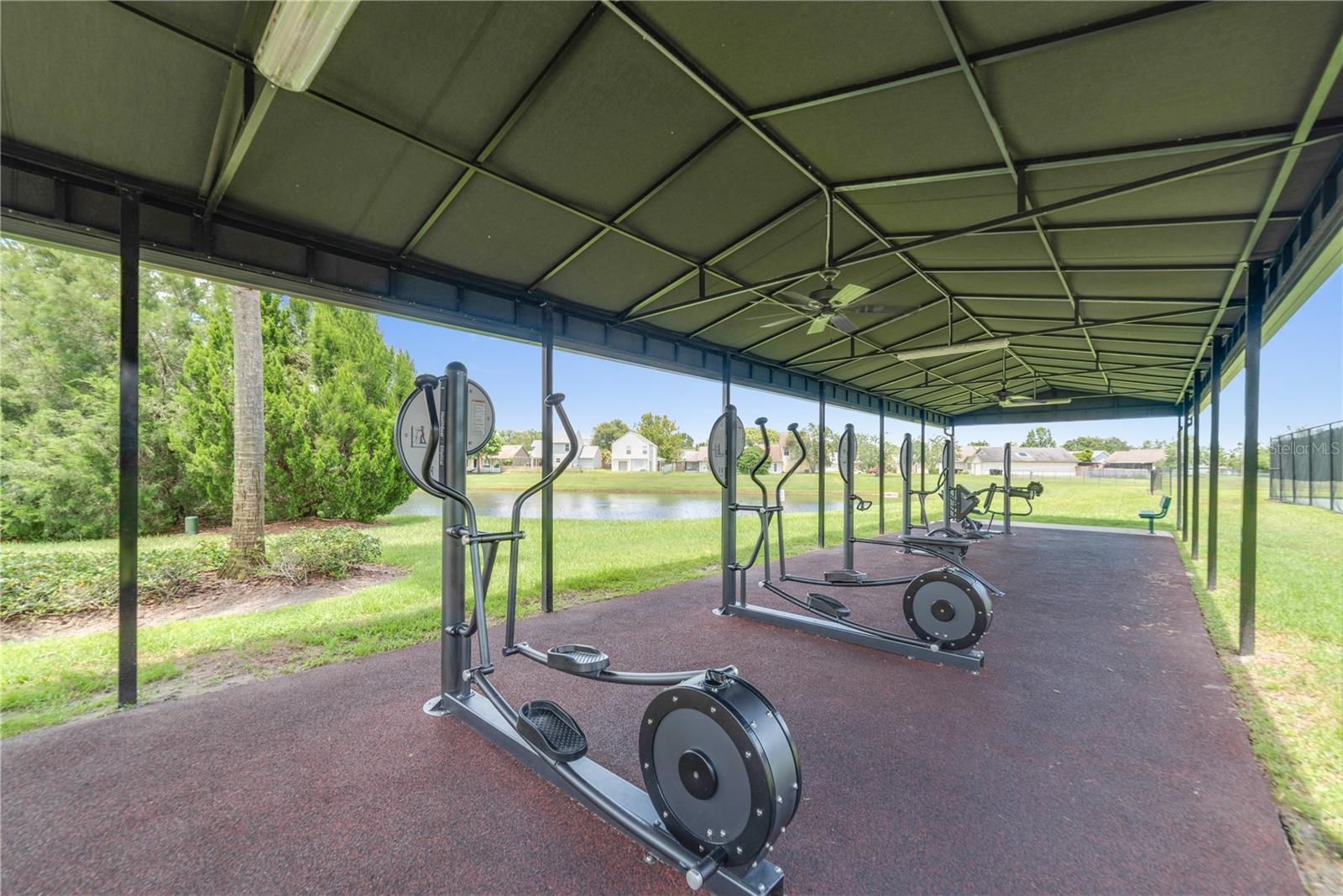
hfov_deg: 104.2
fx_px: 522
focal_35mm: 14
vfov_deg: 81.2
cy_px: 448
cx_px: 672
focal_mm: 14
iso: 200
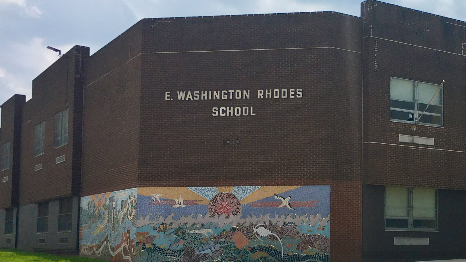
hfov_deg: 61.0
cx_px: 235
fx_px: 395
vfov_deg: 36.7
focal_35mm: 32
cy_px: 139
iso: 25
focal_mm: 4.15
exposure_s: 1/3077
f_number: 2.2
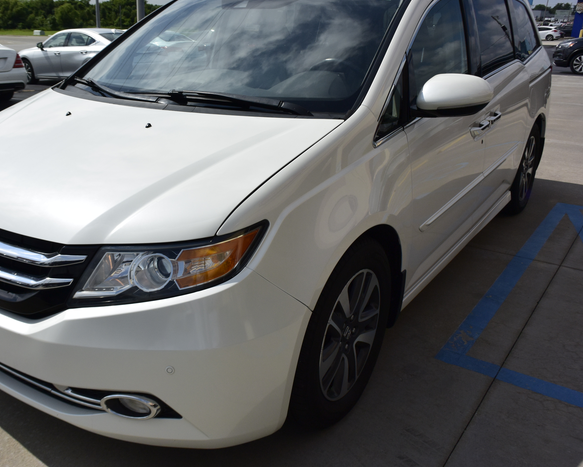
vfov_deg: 44.5
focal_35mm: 33
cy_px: 215
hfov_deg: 53.7
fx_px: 569
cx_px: 222
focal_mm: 10
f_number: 5.6
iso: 160
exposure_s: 1/1600
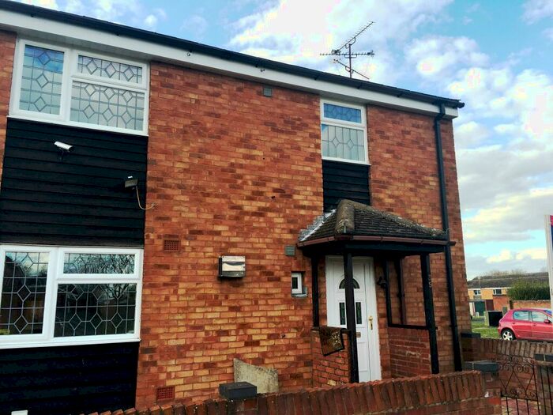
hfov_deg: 61.7
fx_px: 463
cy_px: 208
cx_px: 276
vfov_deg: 48.2
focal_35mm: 29
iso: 25
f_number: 2.2
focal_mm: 4.15
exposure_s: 1/541
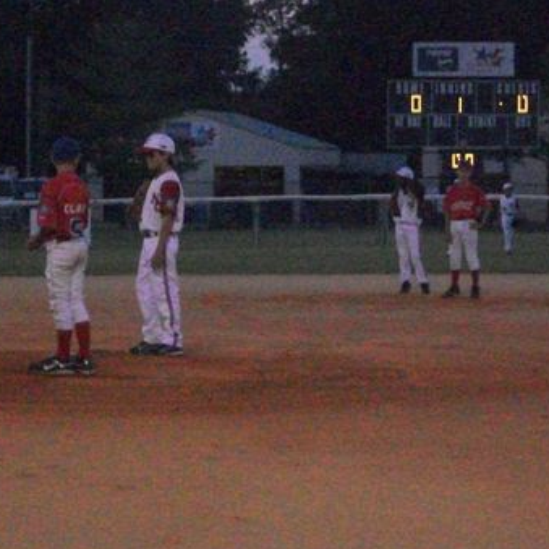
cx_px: 364
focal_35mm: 160
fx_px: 2871
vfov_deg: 10.9
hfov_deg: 10.9
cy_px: 283
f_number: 5.1
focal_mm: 17.1
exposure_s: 1/250
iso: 800
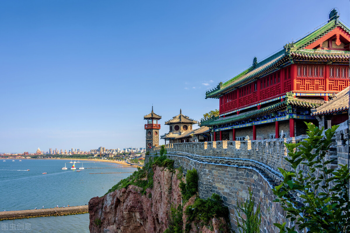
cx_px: 175
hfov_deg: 65.5
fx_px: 272
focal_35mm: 28
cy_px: 116
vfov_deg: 46.4
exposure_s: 1/125
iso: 100
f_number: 9
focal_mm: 28
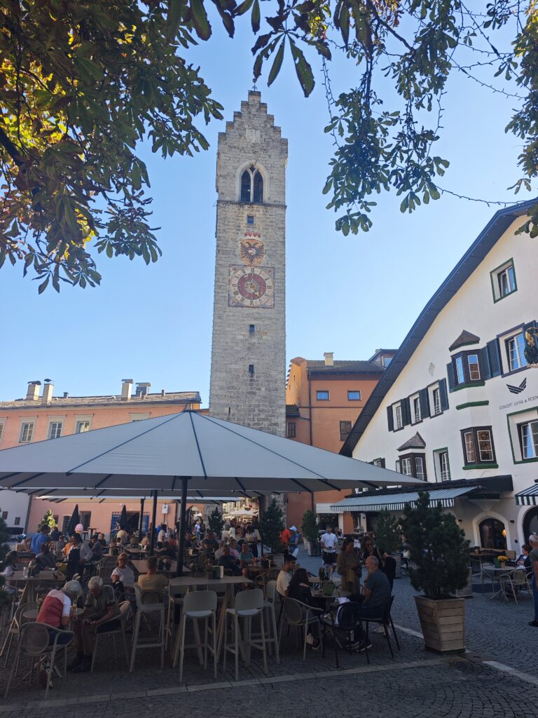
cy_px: 359
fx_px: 477
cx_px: 269
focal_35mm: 23
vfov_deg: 73.9
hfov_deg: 58.9
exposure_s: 1/469
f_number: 2
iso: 50
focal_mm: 8.72
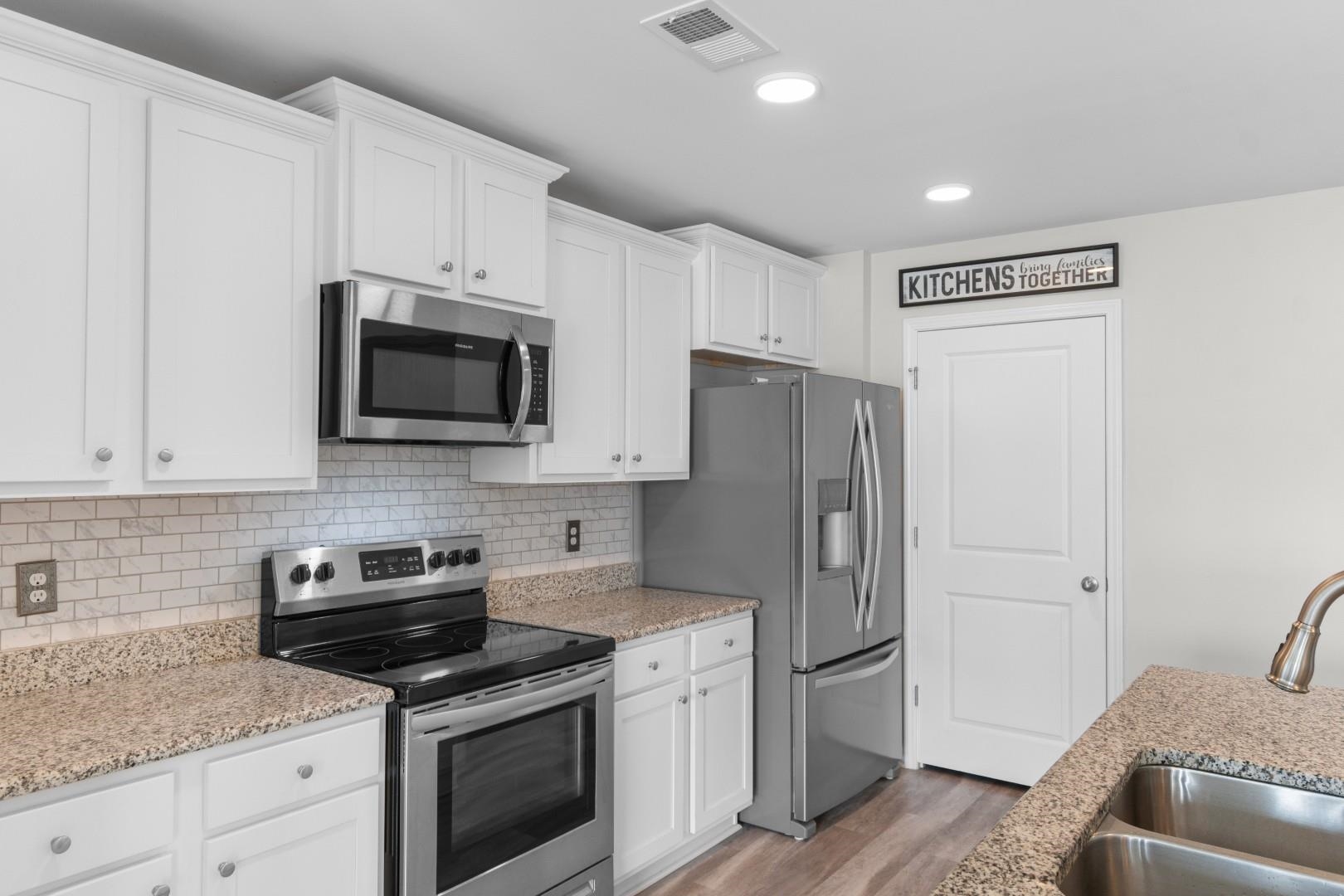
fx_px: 896
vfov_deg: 53.1
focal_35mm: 24
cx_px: 672
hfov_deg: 73.7
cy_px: 448
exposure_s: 1/15
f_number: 5.3
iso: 100
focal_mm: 16
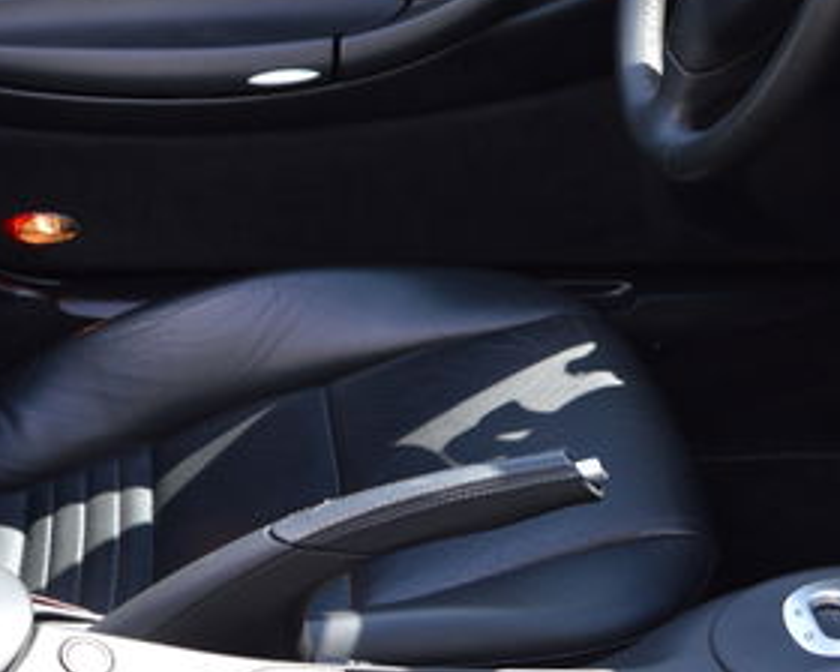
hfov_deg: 24.7
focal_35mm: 77
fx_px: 1914
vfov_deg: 19.6
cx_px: 300
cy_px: 72
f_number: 5.6
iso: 250
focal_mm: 20
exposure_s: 1/125
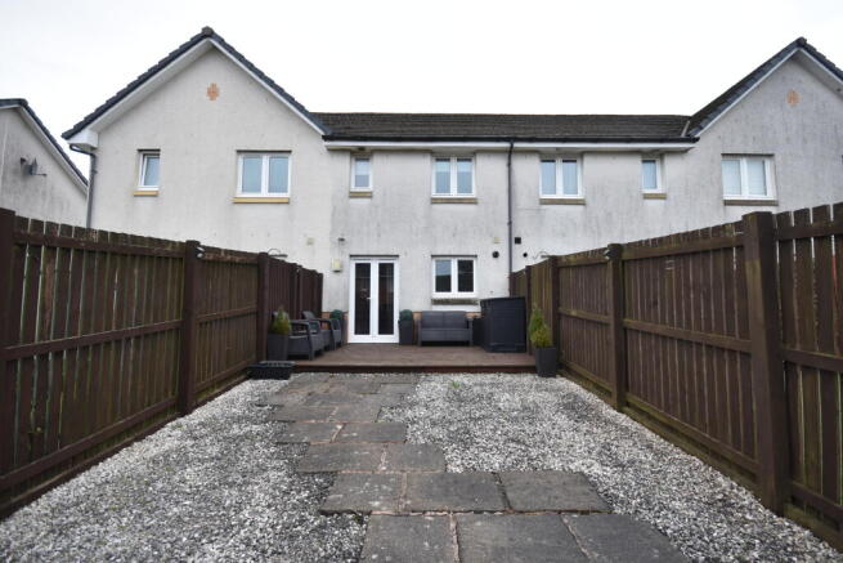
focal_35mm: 15
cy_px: 282
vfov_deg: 77.4
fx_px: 351
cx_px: 422
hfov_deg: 100.4
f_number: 5.6
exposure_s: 1/125
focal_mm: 10
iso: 400
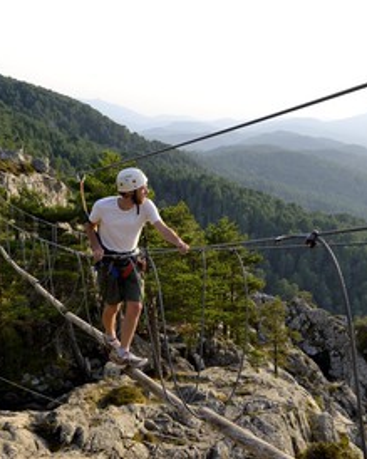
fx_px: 625
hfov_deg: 32.5
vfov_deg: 40.3
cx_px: 235
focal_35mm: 46
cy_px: 228
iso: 400
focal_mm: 32
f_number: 10
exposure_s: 1/200
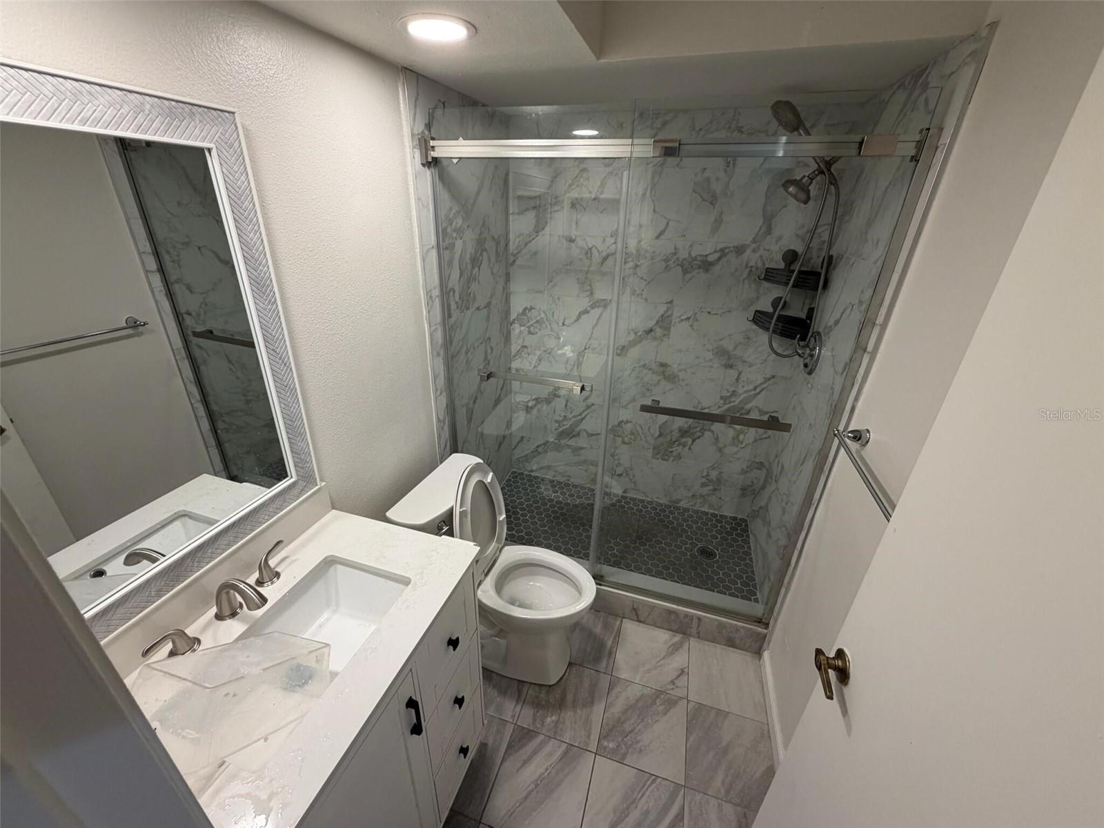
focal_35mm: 14
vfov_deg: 85.7
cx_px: 552
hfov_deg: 102.1
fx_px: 446
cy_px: 414
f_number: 2.2
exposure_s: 1/120
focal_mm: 2.22
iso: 160
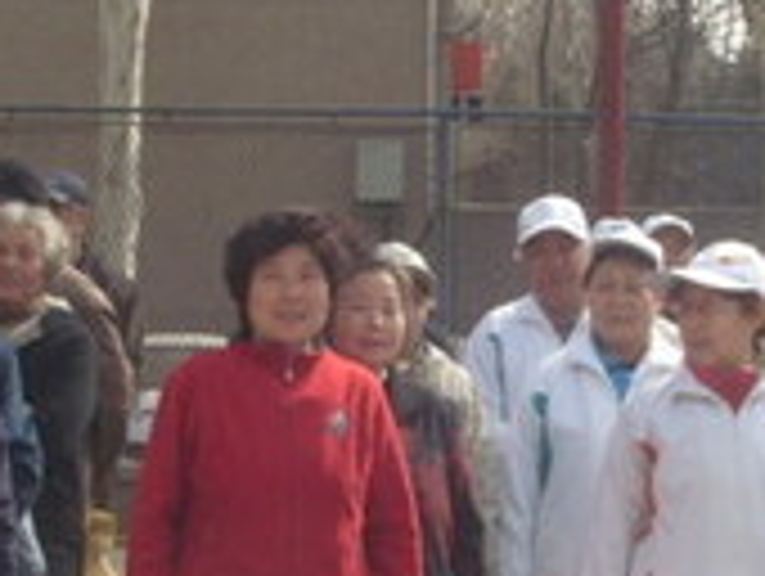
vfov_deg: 11.7
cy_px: 324
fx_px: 2811
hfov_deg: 15.5
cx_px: 392
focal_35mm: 127
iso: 80
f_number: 5.5
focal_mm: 6
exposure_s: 1/250
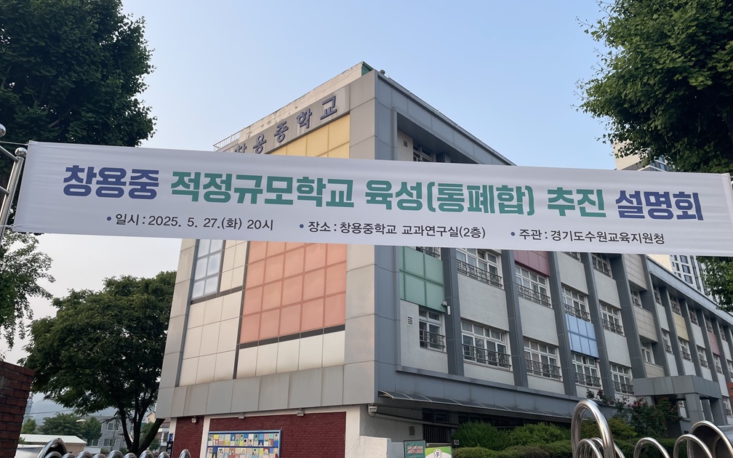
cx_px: 362
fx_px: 559
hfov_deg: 66.5
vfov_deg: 44.5
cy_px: 211
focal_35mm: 28
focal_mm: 4.2
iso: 32
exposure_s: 1/910
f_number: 1.6
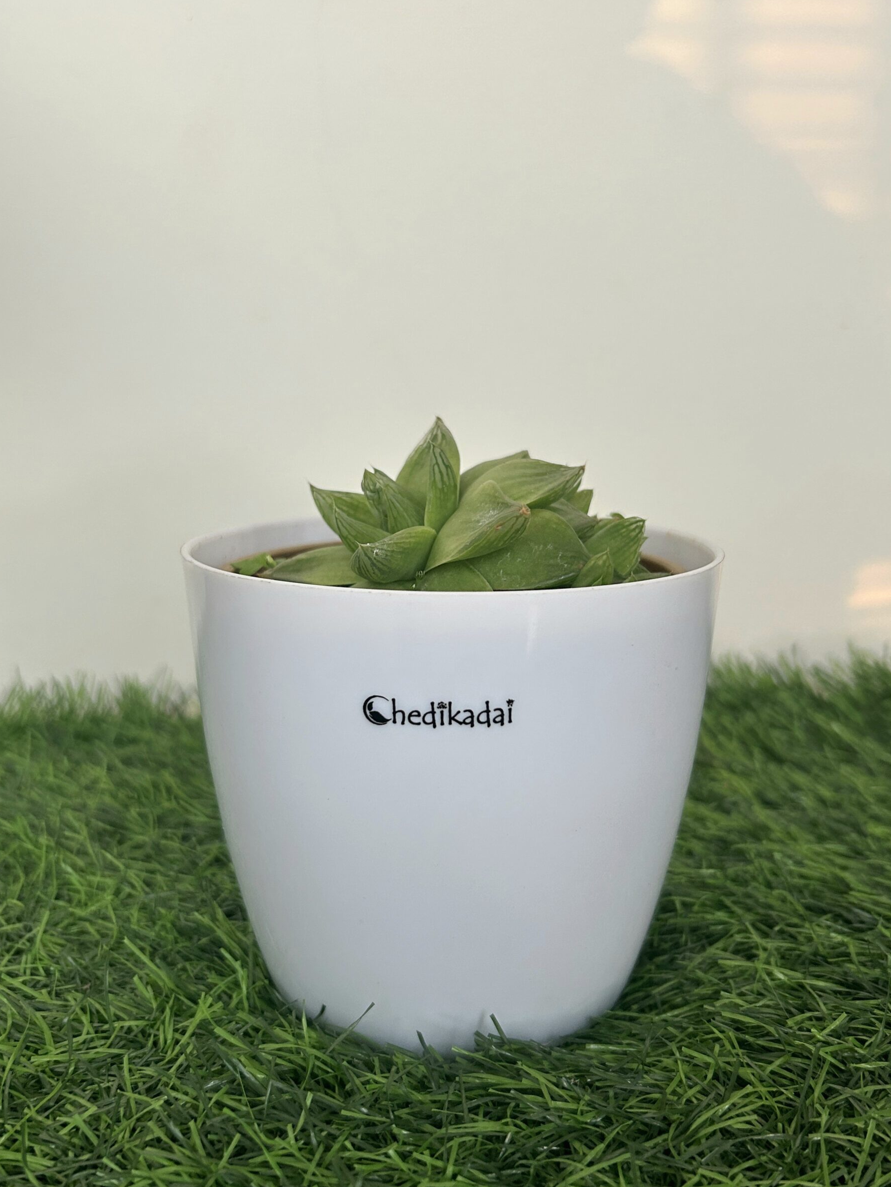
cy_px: 555
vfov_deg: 63.4
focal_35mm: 28
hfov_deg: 49.7
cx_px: 450
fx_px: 961
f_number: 1.5
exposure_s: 1/99
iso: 125
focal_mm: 5.7
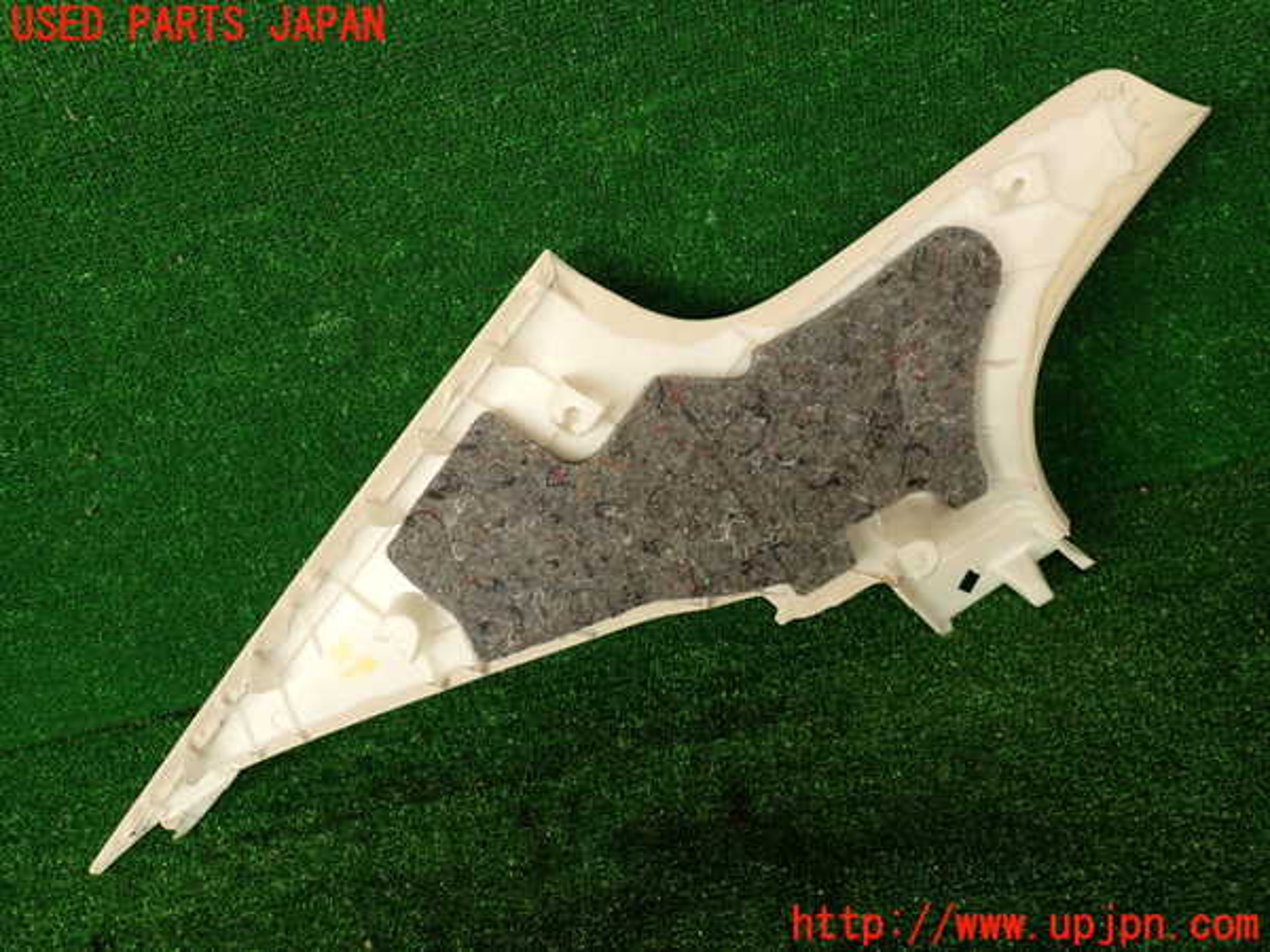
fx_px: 917
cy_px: 476
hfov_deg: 69.4
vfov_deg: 54.9
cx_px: 635
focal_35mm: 25
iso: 100
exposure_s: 1/125
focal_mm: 4.5
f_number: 2.8
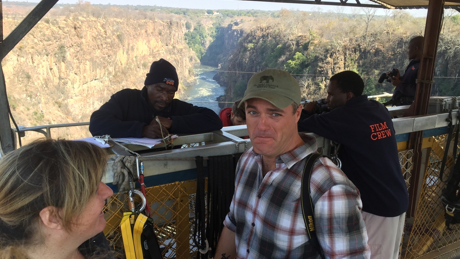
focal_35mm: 32
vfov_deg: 36.6
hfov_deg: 61.0
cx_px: 231
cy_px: 152
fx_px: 390
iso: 32
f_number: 2.2
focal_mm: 4.15
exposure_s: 1/395
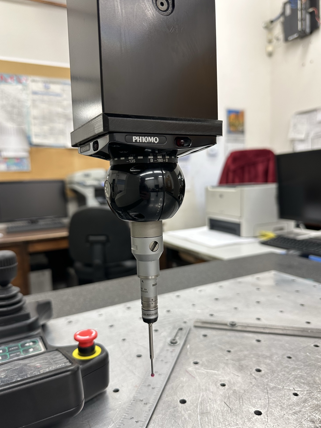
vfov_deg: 69.4
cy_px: 219
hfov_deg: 54.9
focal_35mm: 25
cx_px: 158
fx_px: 309
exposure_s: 1/120
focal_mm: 6.86
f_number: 1.78
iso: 160
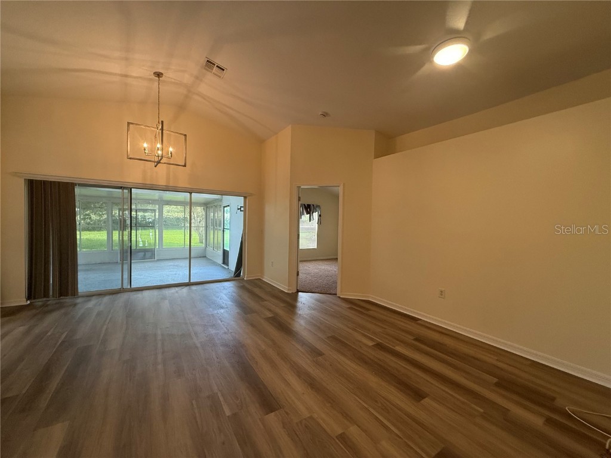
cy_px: 229
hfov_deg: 102.1
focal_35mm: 14
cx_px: 306
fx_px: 247
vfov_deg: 85.7
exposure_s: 1/120
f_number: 2.2
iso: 320
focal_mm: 2.22
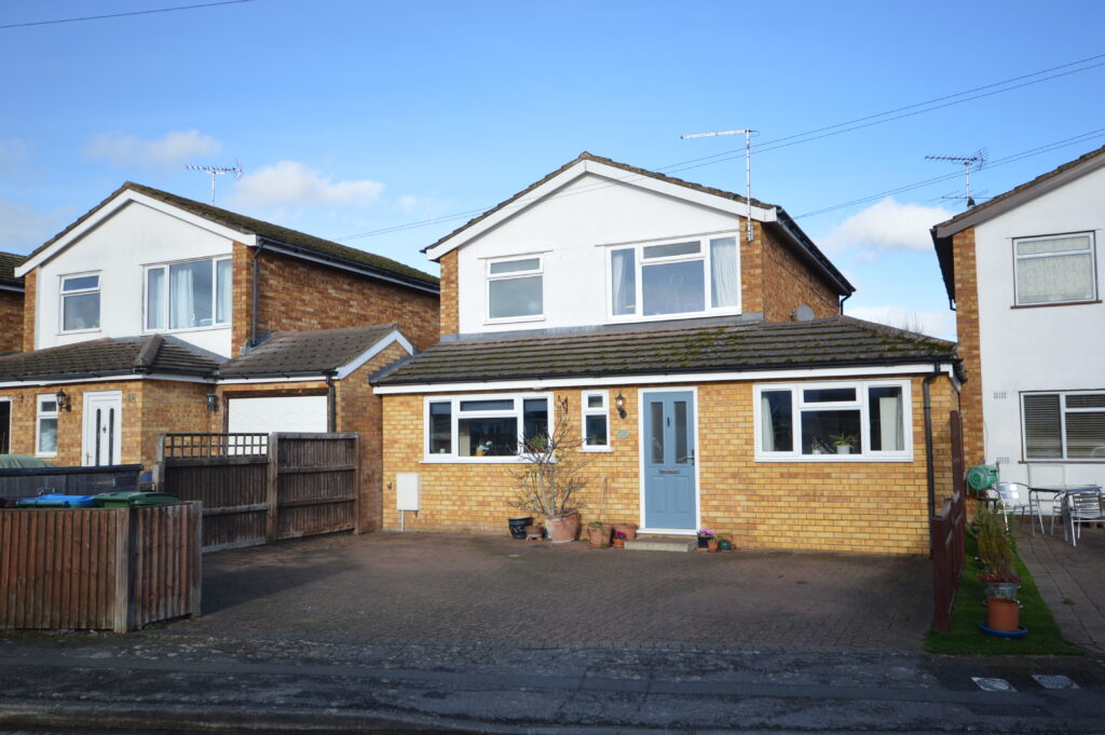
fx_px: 920
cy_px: 368
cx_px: 552
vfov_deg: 43.5
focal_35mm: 30
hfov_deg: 62.0
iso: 100
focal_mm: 20
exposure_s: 1/160
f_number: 6.3
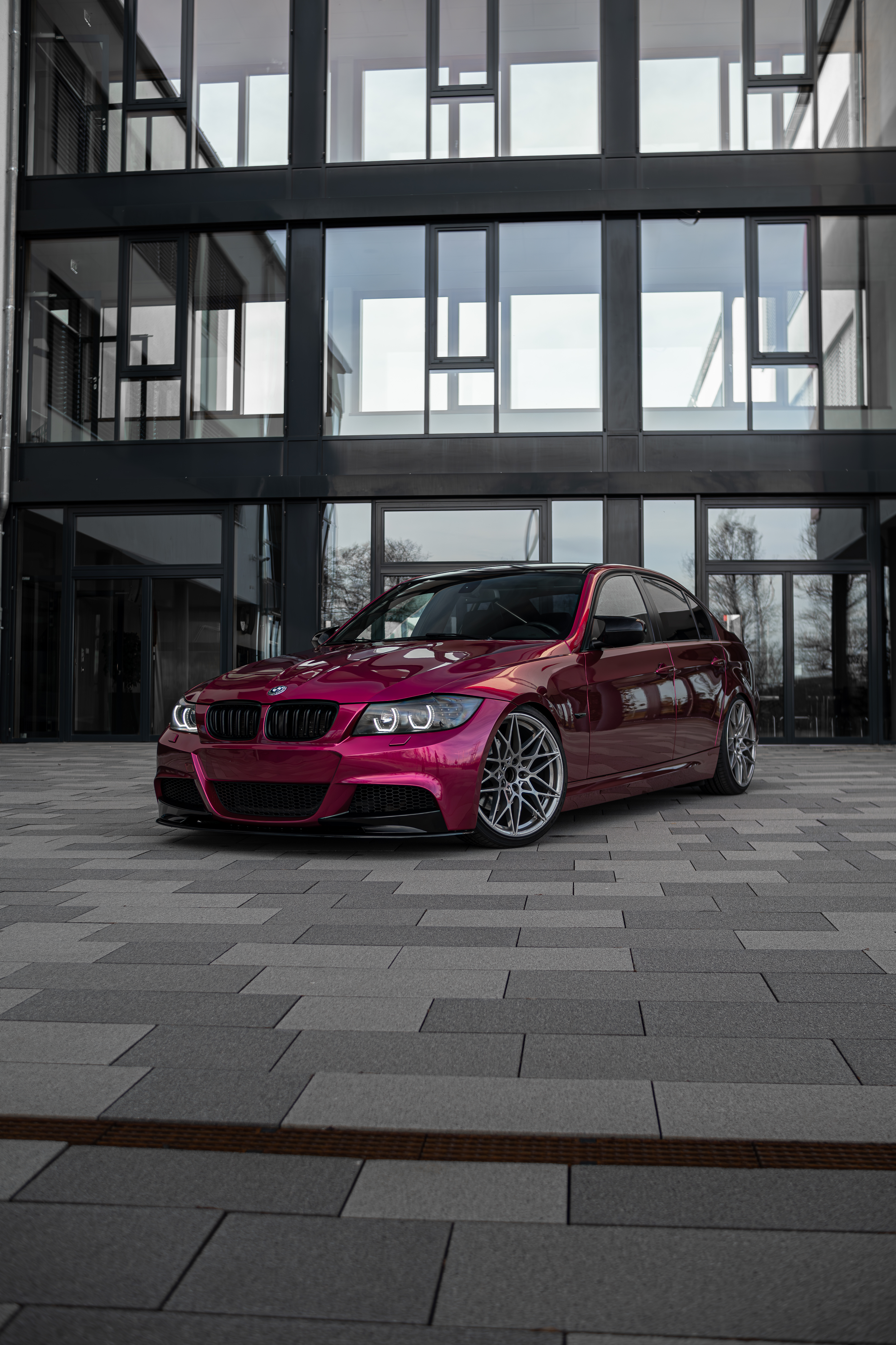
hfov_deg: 38.4
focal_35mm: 34
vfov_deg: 55.1
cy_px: 672
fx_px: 1288
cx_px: 448
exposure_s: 1/200
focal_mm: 23
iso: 125
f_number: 2.8
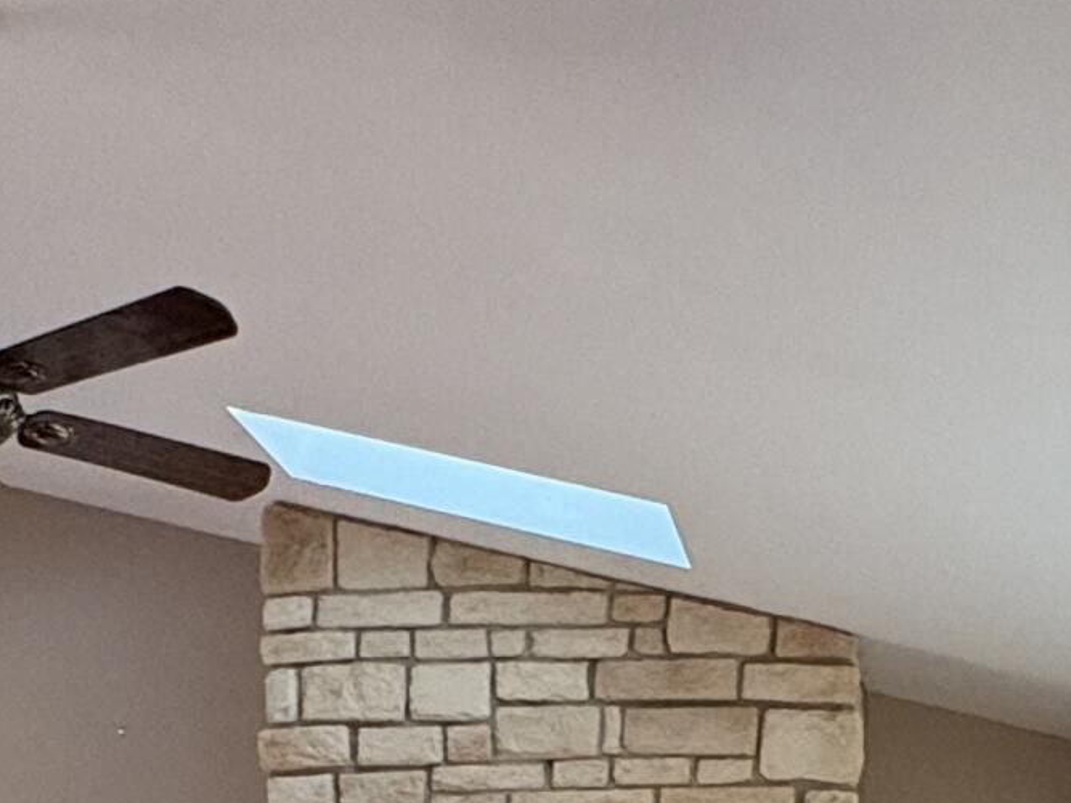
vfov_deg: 19.6
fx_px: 1949
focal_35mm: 63
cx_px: 429
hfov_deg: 30.6
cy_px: 1269
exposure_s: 1/60
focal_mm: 2.22
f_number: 2.2
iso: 640
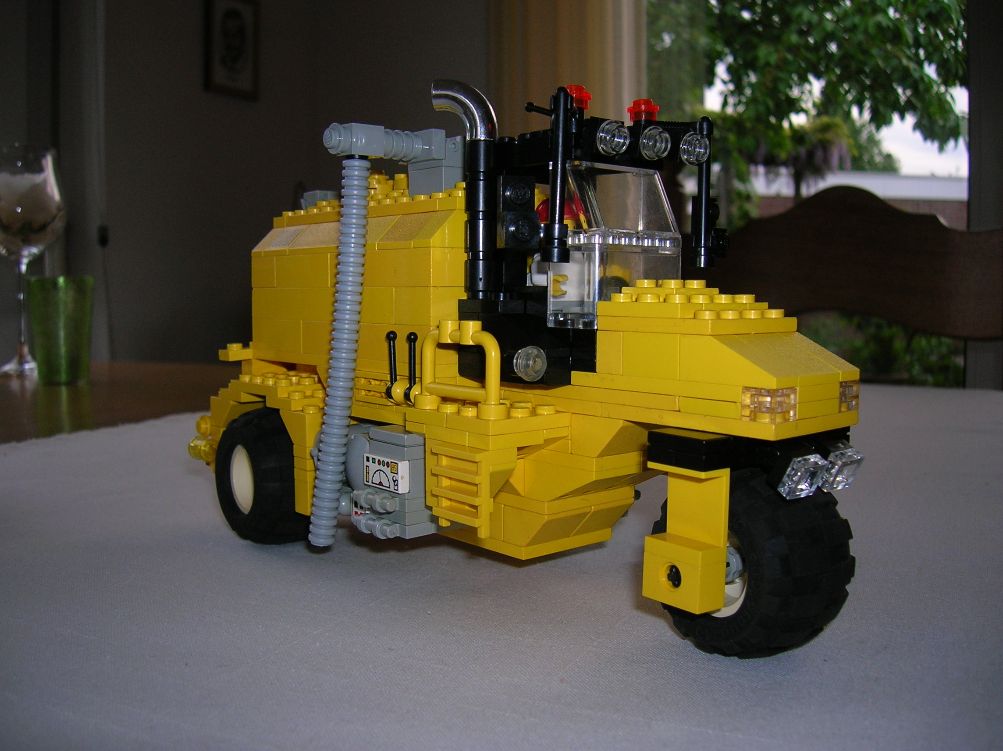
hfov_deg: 54.0
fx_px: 984
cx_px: 502
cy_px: 376
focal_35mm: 34
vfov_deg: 41.7
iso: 50
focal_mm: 5.7
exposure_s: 1/60.1
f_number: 2.9
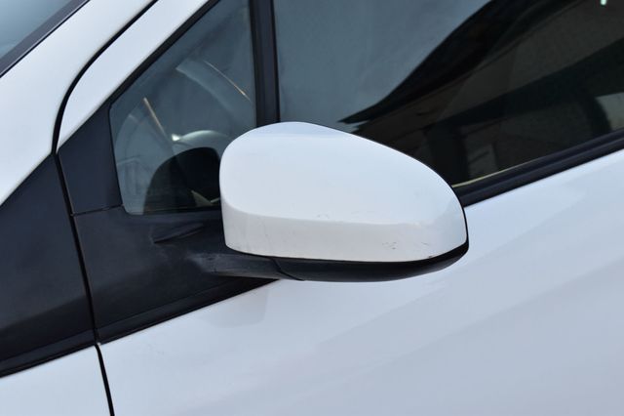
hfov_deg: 26.0
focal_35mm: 78
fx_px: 1351
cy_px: 208
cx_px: 312
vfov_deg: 17.5
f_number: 8
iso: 400
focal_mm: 52
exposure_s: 1/80
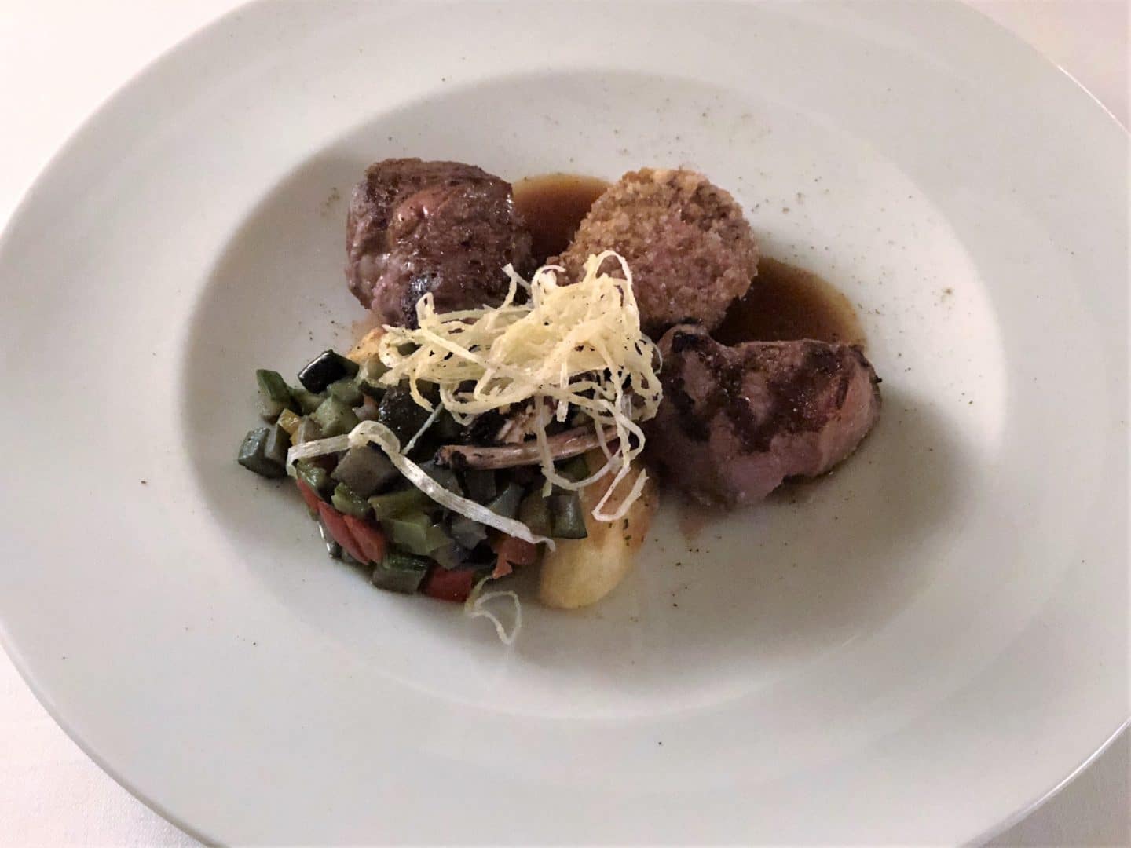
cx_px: 566
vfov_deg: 25.7
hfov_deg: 33.8
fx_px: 1862
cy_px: 424
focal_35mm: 57
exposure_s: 1/50
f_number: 2.8
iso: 1250
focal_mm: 6.6
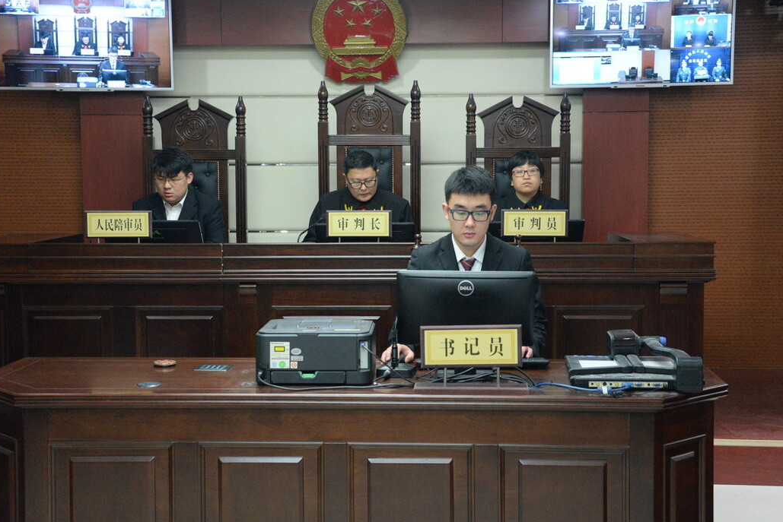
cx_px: 387
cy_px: 262
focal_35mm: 56
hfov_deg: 35.6
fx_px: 1218
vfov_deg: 24.2
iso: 6400
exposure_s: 1/160
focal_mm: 48
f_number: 4.2
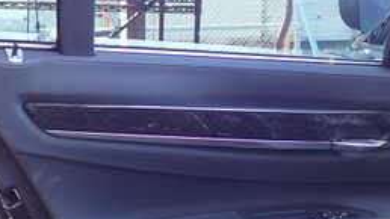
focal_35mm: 76
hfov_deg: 27.9
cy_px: 92
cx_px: 178
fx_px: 786
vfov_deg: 15.9
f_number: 2.3
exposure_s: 1/50
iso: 200
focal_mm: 5.4
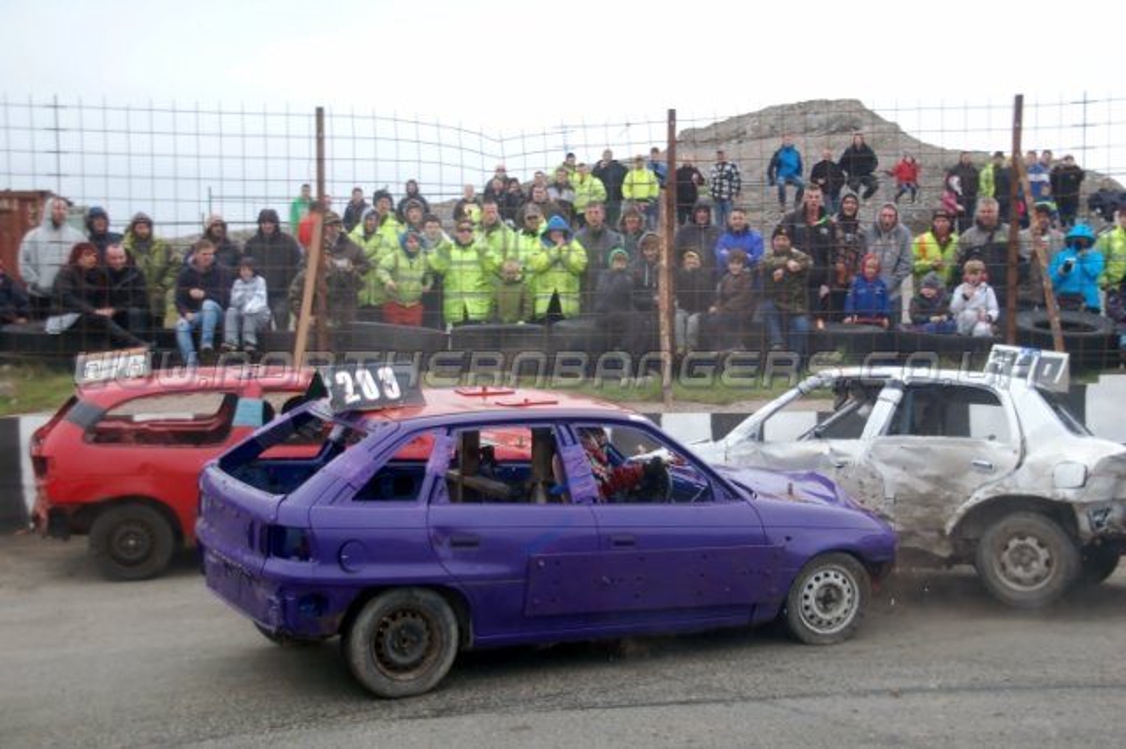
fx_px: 1876
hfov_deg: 33.4
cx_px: 563
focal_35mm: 60
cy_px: 374
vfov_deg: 22.6
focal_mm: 40
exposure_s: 1/640
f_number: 4.8
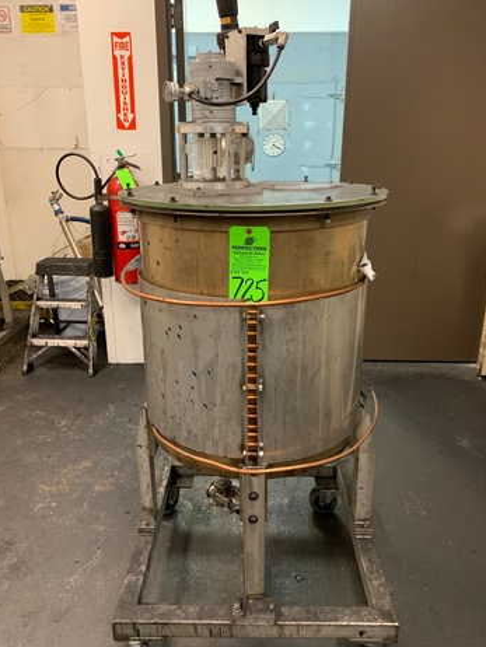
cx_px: 247
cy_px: 324
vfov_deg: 65.3
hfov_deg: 51.4
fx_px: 505
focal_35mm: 27
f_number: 1.8
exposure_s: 1/40
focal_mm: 4.25
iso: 320
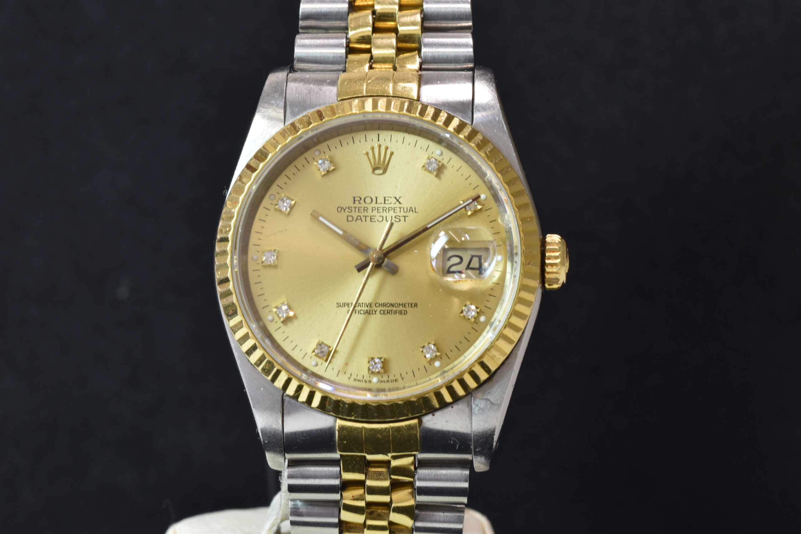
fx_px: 3004
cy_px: 267
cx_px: 400
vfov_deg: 10.2
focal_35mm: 135
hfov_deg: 15.2
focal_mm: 90
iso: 100
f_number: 14
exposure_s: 1/2.5
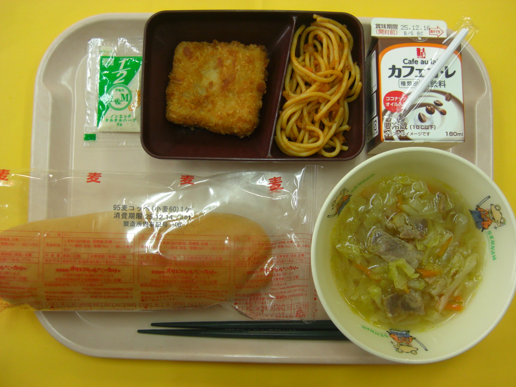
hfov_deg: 49.0
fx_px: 566
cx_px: 258
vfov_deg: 37.7
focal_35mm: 38
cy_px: 194
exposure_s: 1/60
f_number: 2.8
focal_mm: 7.9
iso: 200
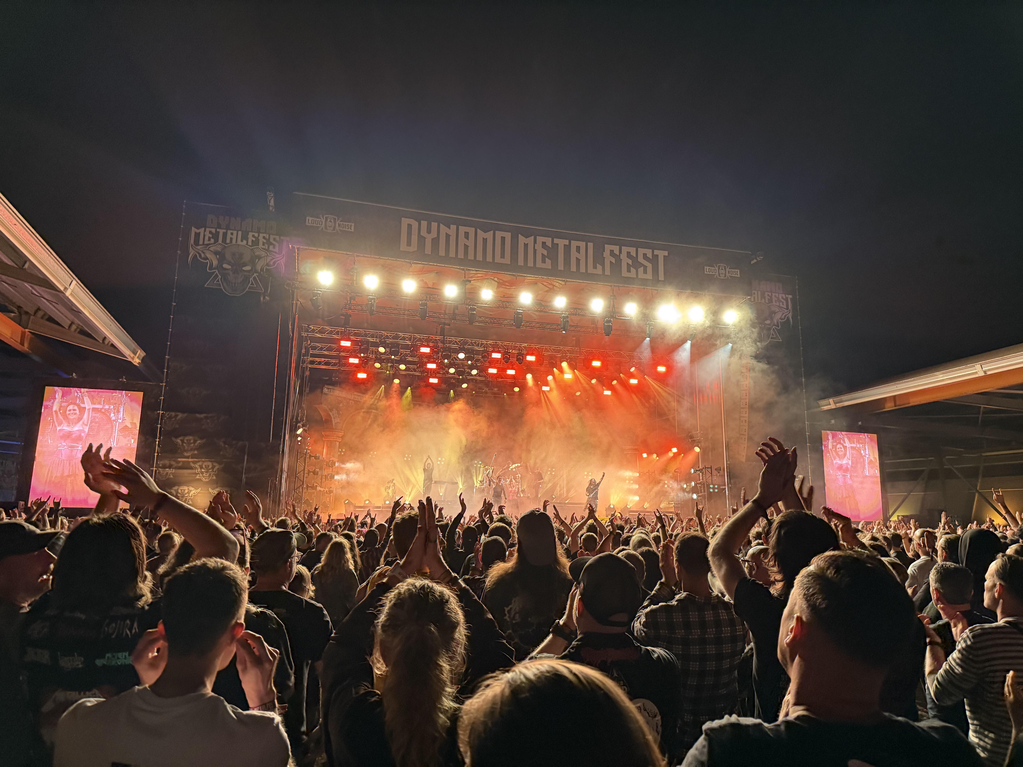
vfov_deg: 56.8
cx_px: 512
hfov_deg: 71.6
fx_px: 709
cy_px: 384
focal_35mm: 24
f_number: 1.78
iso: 400
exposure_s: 1/60
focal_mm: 6.76
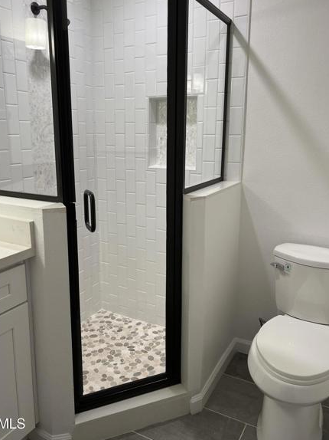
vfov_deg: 61.6
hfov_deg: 48.2
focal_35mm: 29
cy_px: 201
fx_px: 368
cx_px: 160
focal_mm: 5.1
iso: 80
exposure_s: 1/120
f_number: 1.6
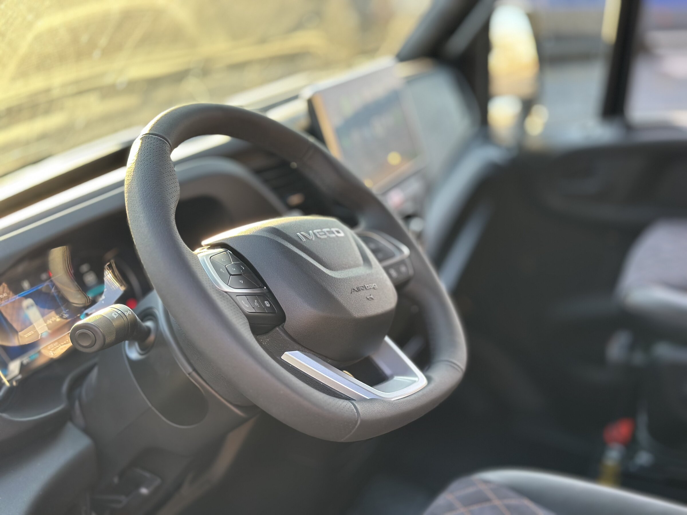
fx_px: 953
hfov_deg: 39.7
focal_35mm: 48
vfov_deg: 30.3
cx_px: 344
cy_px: 258
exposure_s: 1/163
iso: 125
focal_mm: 6.86
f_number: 1.78
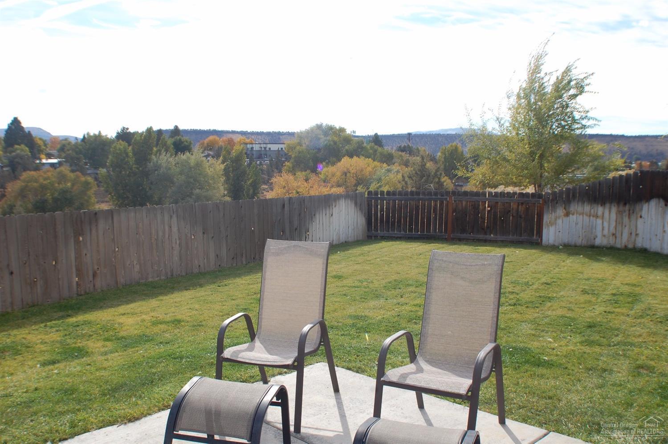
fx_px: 723
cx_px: 334
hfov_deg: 49.6
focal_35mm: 39
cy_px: 222
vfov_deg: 34.1
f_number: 8
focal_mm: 26
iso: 200
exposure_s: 1/250
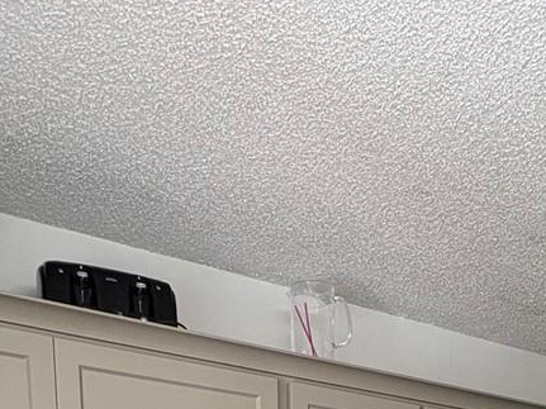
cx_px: 438
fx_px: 820
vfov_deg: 20.7
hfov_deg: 35.6
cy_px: 710
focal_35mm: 52
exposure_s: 1/60
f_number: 2.2
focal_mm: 2.22
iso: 125
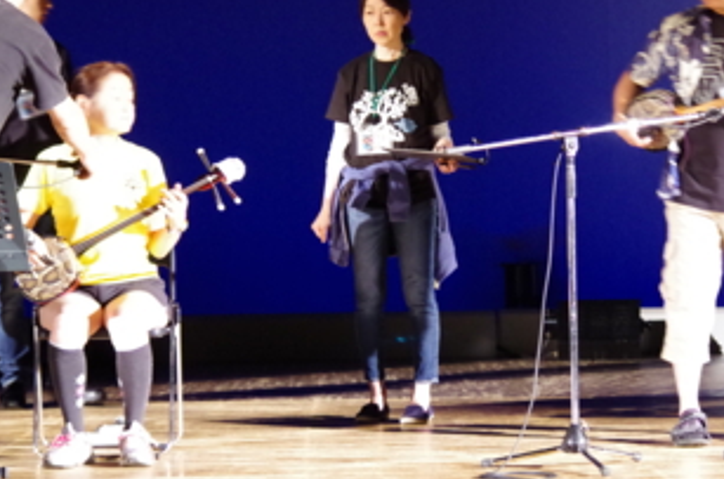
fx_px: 2447
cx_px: 524
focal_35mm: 122
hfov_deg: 16.8
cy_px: 197
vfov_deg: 11.2
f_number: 4
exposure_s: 1/20
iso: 3200
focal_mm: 50
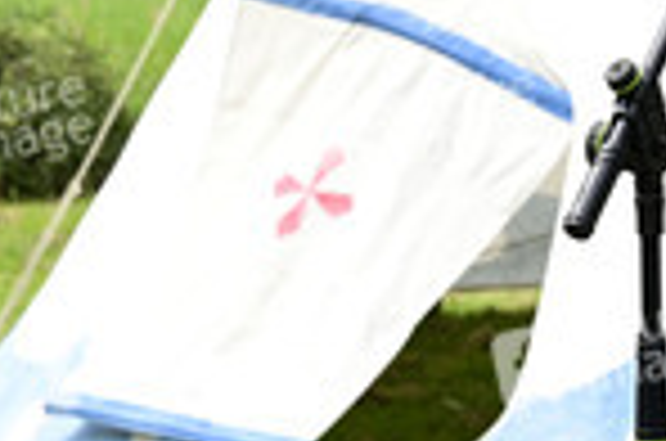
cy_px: -207
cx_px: 938
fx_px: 3950
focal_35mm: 214
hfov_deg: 9.4
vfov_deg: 6.3
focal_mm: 70
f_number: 8
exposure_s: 1/320
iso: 320
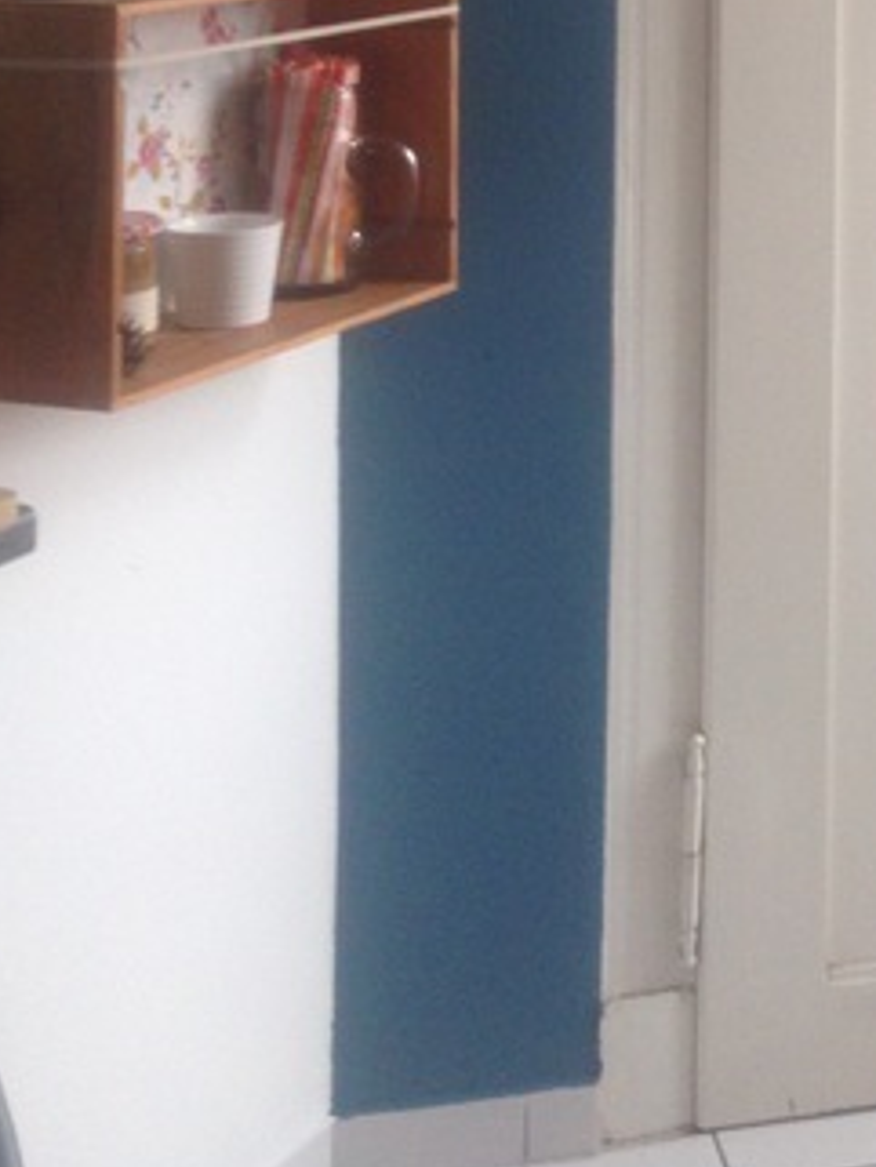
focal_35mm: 79
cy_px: -211
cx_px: 989
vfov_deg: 22.8
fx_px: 2664
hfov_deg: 17.9
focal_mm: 4.12
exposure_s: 1/20
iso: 80
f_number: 2.4
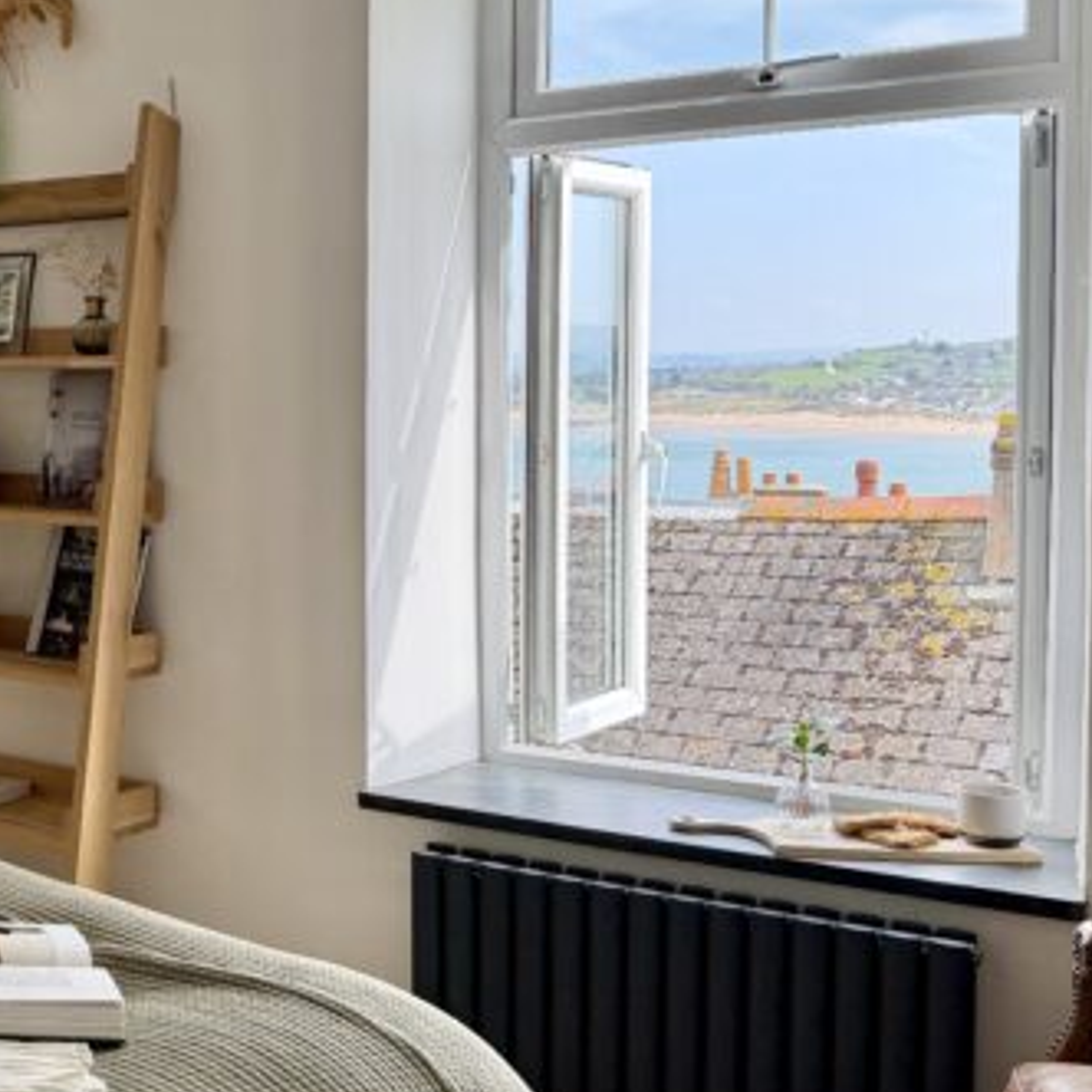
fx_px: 1749
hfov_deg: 32.2
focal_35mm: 49
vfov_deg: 34.6
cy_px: 457
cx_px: 20
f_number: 1.78
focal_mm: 6.76
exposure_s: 1/1122
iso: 100
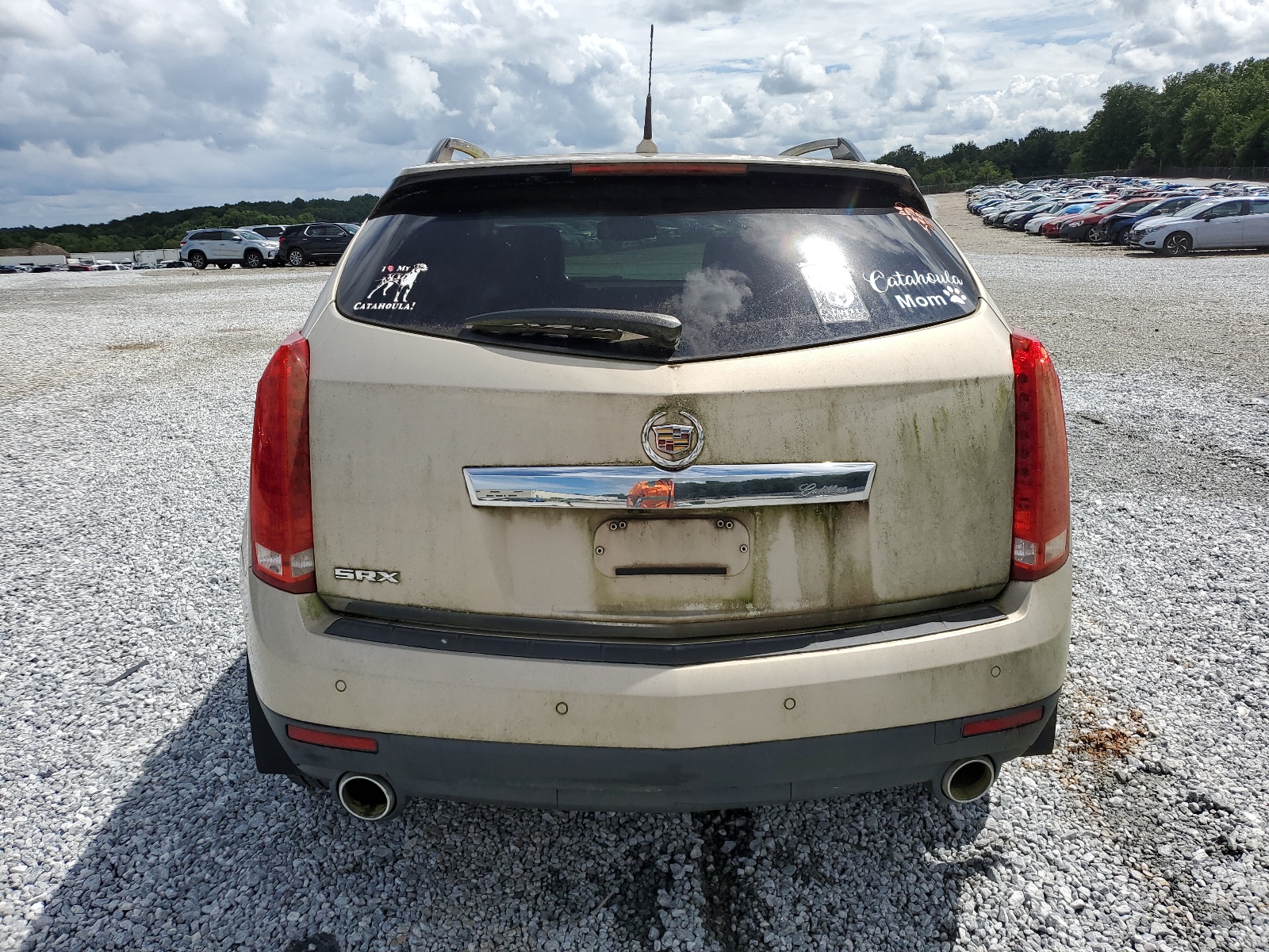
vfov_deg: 53.1
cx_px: 634
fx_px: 953
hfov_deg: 67.3
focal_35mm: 26
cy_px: 476
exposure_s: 1/5000
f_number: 1.5
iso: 50
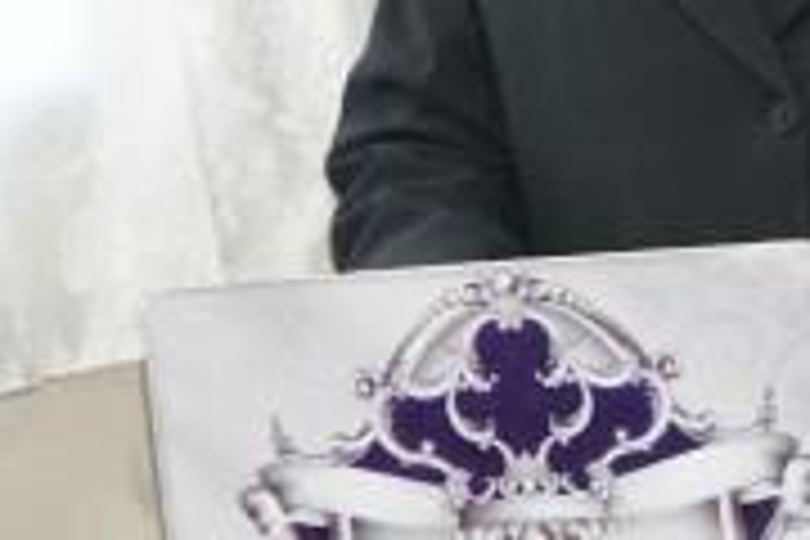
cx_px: 2192
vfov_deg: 5.5
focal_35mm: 248
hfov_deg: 7.5
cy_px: 97
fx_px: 5576
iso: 3200
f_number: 5.6
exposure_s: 1/160
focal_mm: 29
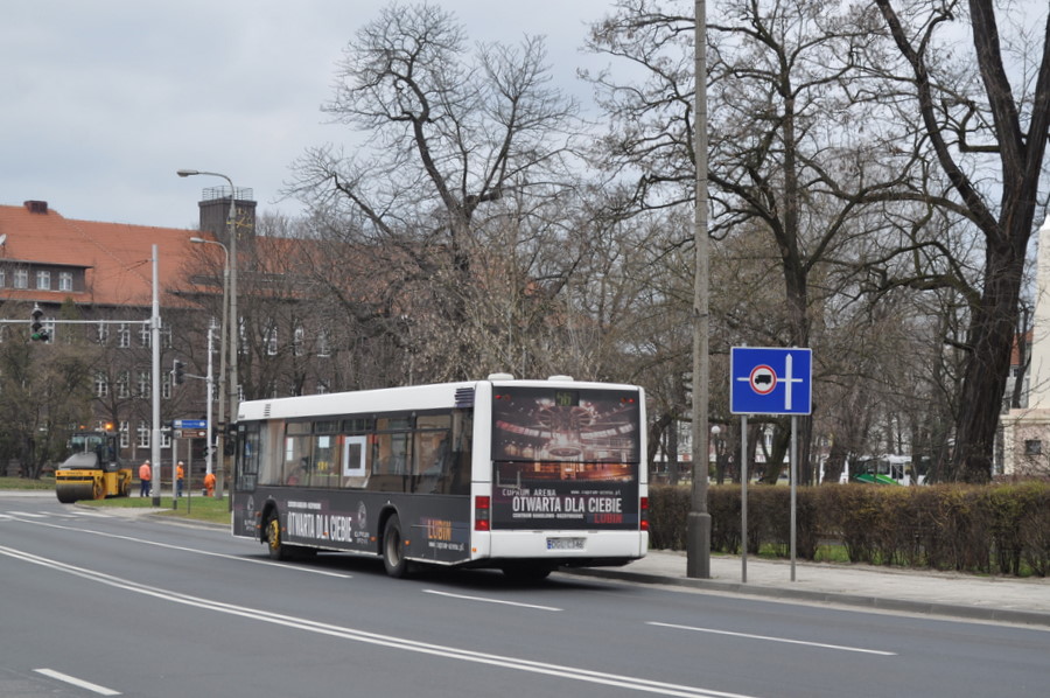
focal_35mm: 66
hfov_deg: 30.5
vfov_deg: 20.6
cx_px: 525
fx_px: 1923
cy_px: 349
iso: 200
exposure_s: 1/250
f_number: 8
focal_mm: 44
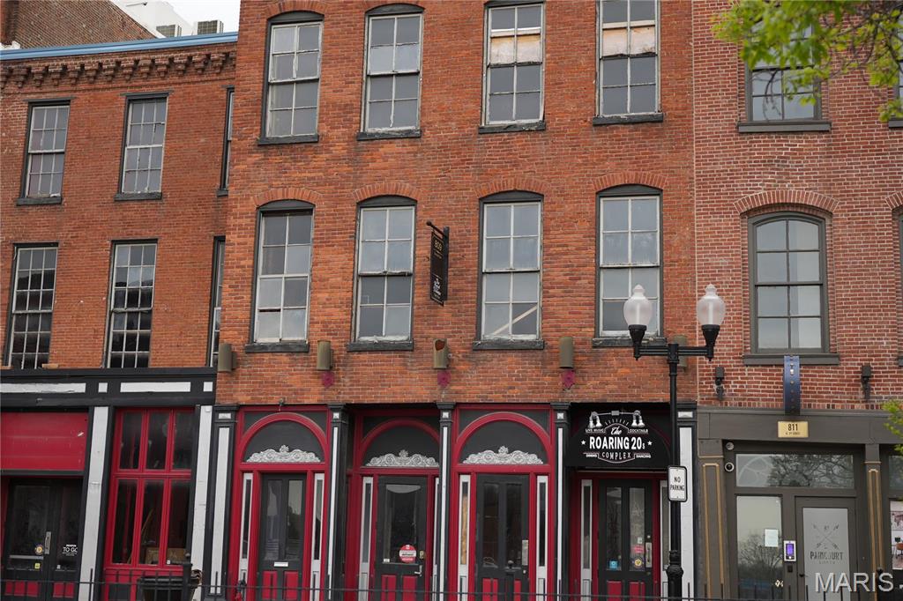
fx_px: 1304
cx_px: 452
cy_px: 300
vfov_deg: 26.0
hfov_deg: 38.2
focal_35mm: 52
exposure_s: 1/800
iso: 100
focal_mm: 35
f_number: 1.6
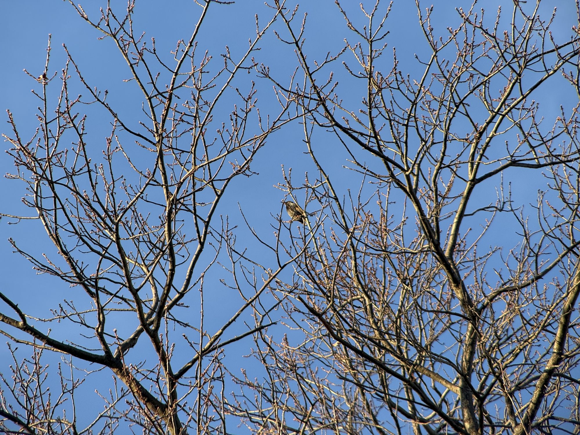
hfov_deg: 16.4
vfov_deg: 12.3
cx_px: 290
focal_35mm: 120
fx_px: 2011
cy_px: 218
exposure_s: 1/235
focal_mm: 15.66
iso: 40
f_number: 2.8
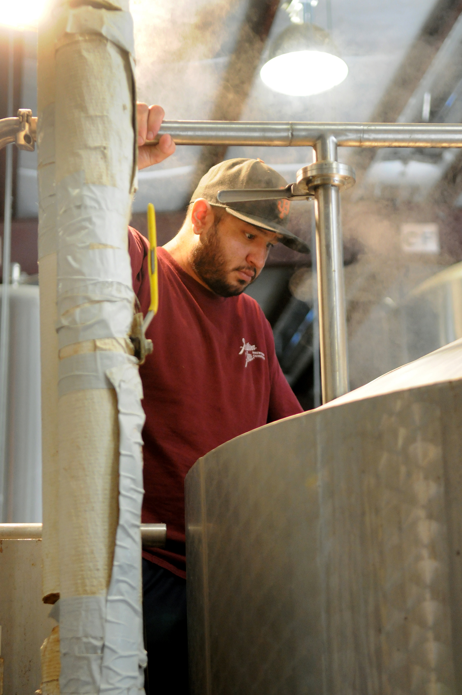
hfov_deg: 16.5
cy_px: 348
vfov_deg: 24.6
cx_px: 231
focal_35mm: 82
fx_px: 1592
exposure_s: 1/160
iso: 1250
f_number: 2.8
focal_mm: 55
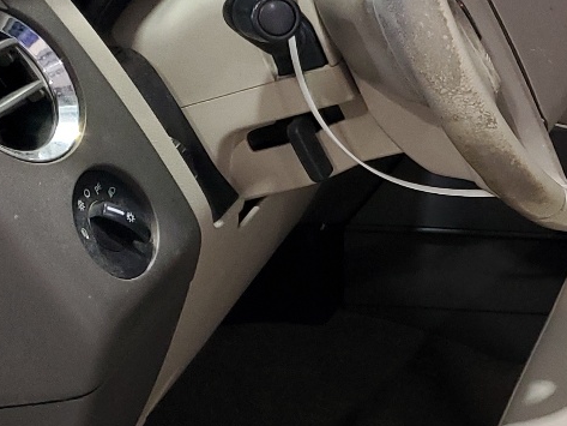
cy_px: 269
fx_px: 1442
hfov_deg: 19.8
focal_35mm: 88
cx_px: 809
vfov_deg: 16.8
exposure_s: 1/60.2
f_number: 1.5
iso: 105
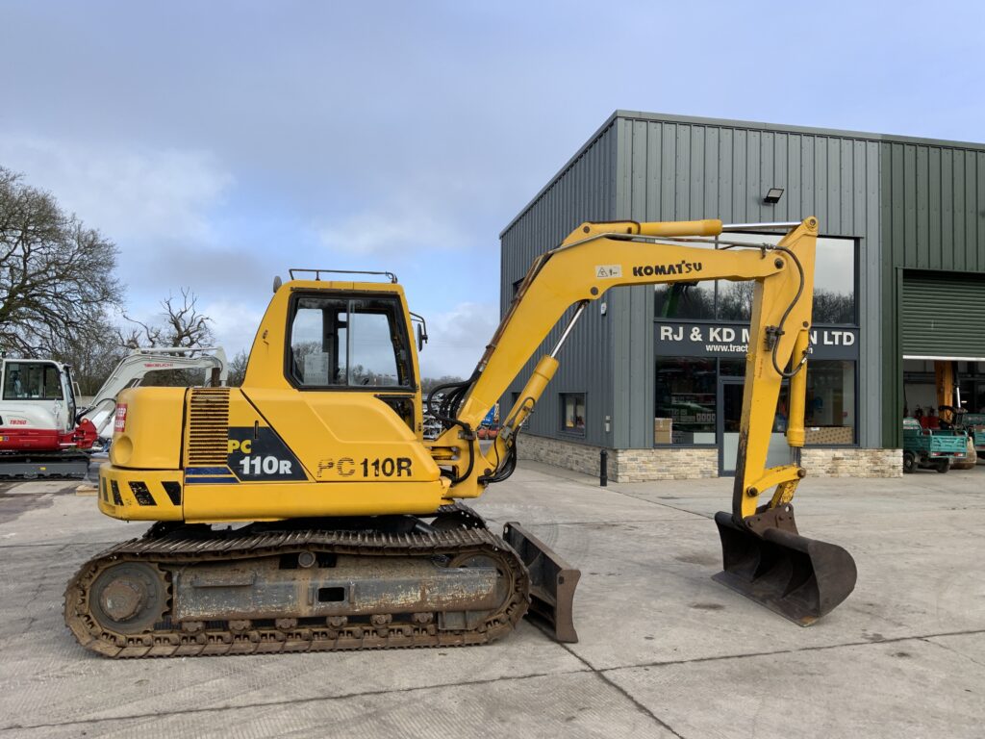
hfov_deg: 61.7
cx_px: 492
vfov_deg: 48.2
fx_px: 825
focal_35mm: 29
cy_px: 370
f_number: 1.8
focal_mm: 3
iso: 16
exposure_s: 1/749
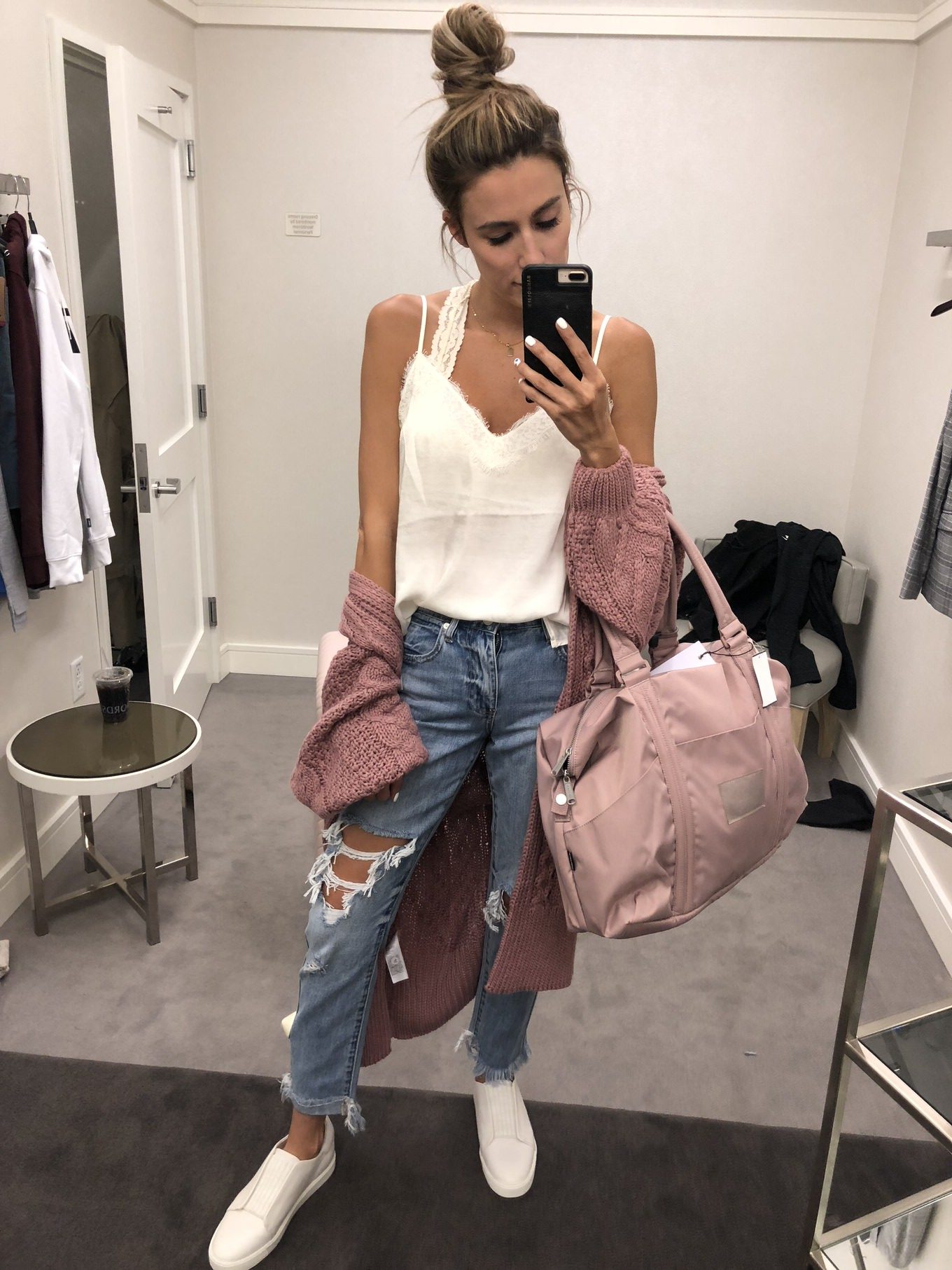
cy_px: 635
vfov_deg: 63.4
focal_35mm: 28
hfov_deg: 49.8
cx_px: 476
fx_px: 1027
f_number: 1.8
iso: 40
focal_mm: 3.99
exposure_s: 1/30
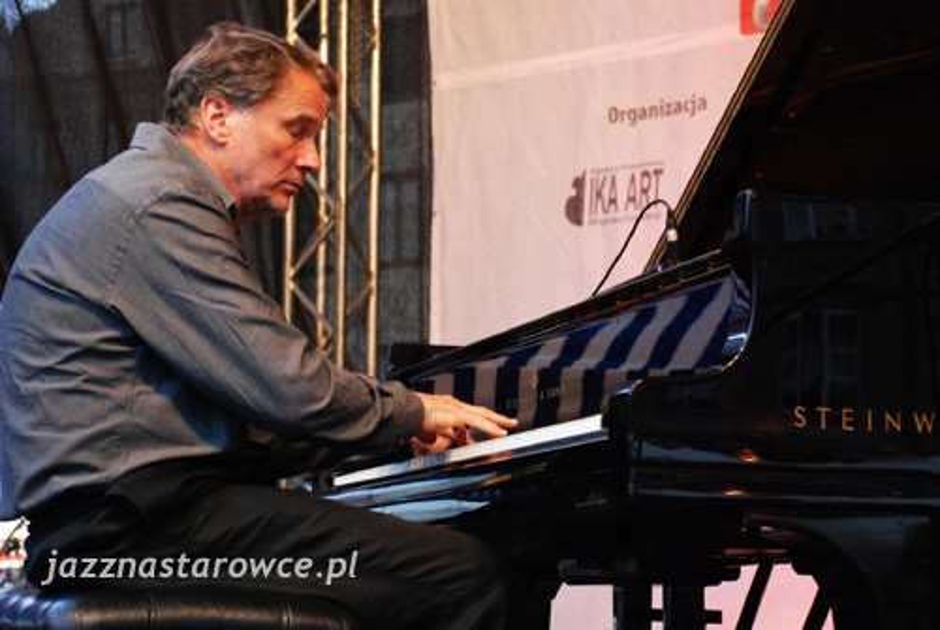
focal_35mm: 75
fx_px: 1961
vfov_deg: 18.2
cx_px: 470
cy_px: 315
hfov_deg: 27.0
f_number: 5
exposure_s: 1/30
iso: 1000
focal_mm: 50
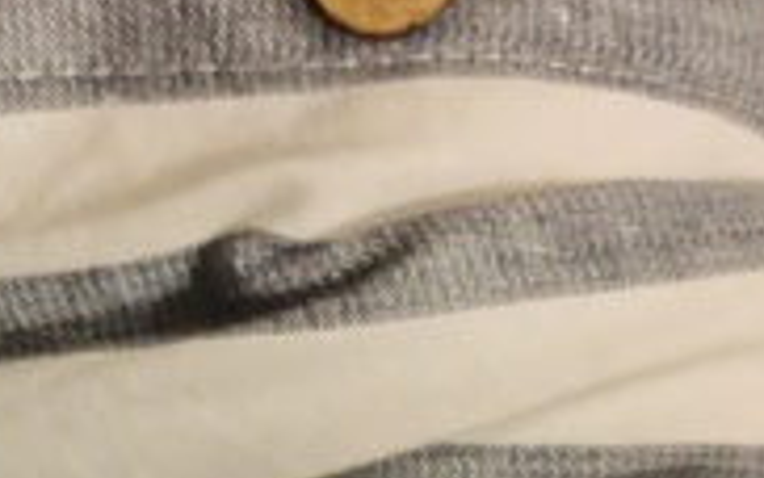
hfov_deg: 15.9
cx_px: -147
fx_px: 2625
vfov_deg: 9.7
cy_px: 981
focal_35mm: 126
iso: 8000
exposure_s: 1/33
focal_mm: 6.12
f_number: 1.9
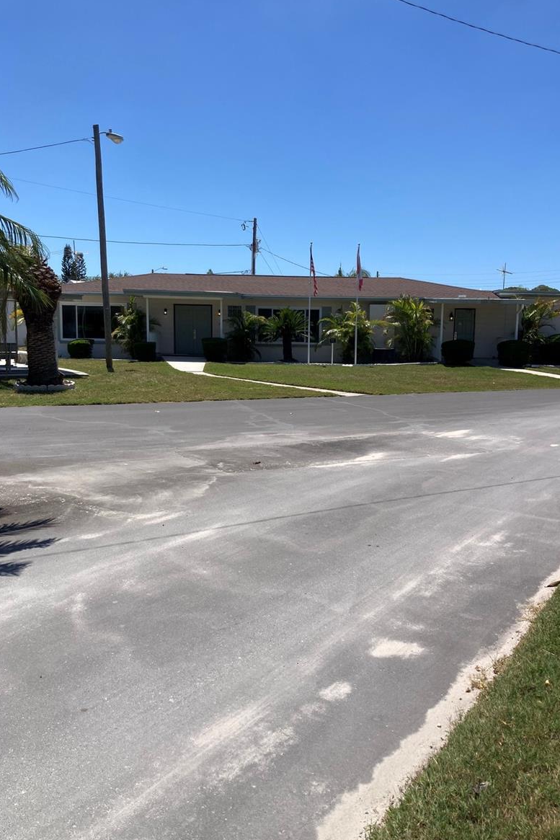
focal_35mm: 30
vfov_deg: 61.9
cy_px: 418
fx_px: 700
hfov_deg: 43.6
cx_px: 309
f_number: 1.8
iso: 20
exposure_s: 1/3003
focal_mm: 3.99
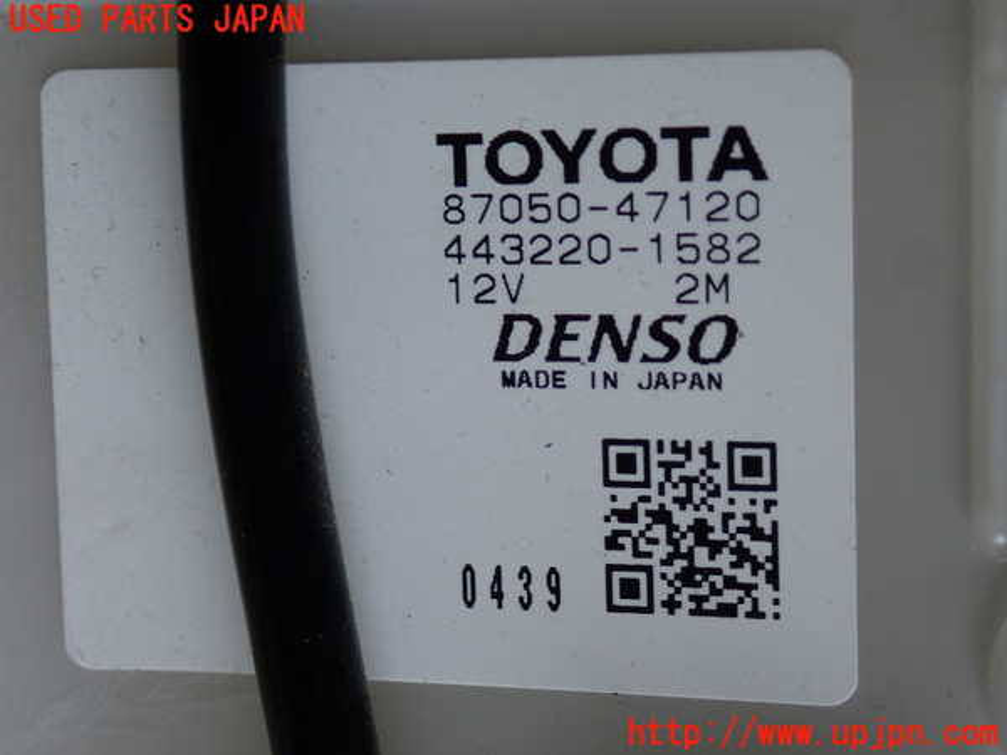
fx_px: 2560
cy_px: 378
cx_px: 504
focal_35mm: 88
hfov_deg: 22.3
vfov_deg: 16.8
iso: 160
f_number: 4.5
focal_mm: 15.66
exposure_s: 1/125
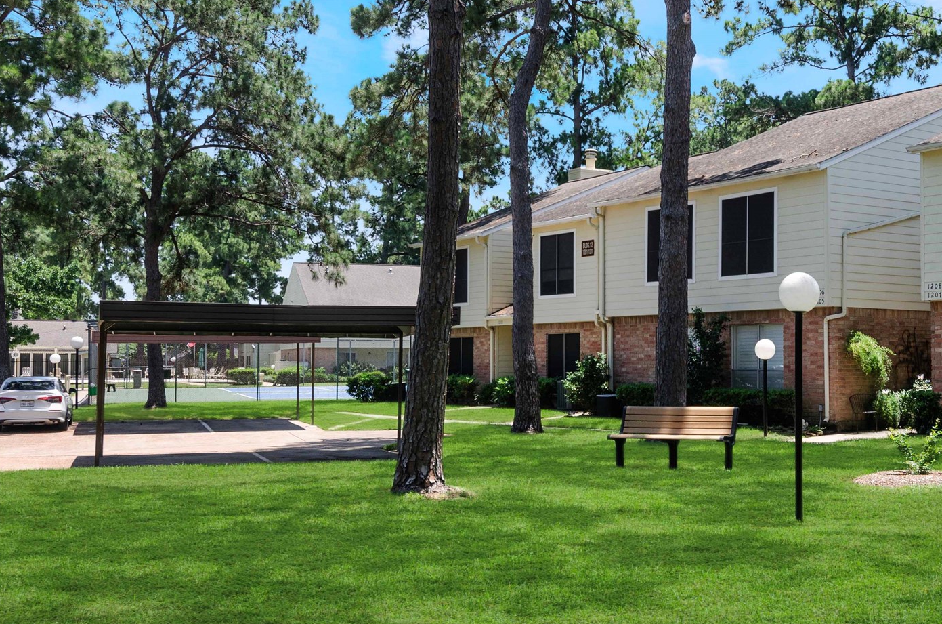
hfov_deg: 41.6
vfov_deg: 28.5
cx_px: 609
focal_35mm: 47
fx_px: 1227
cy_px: 269
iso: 200
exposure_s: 1/250
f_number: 8
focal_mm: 20
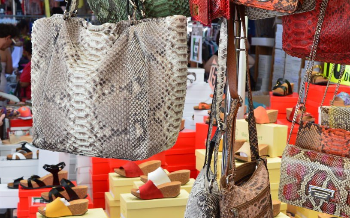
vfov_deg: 18.6
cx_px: 202
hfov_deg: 29.3
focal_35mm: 70
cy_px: 101
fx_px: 668
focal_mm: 34
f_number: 9
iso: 400
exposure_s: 1/125
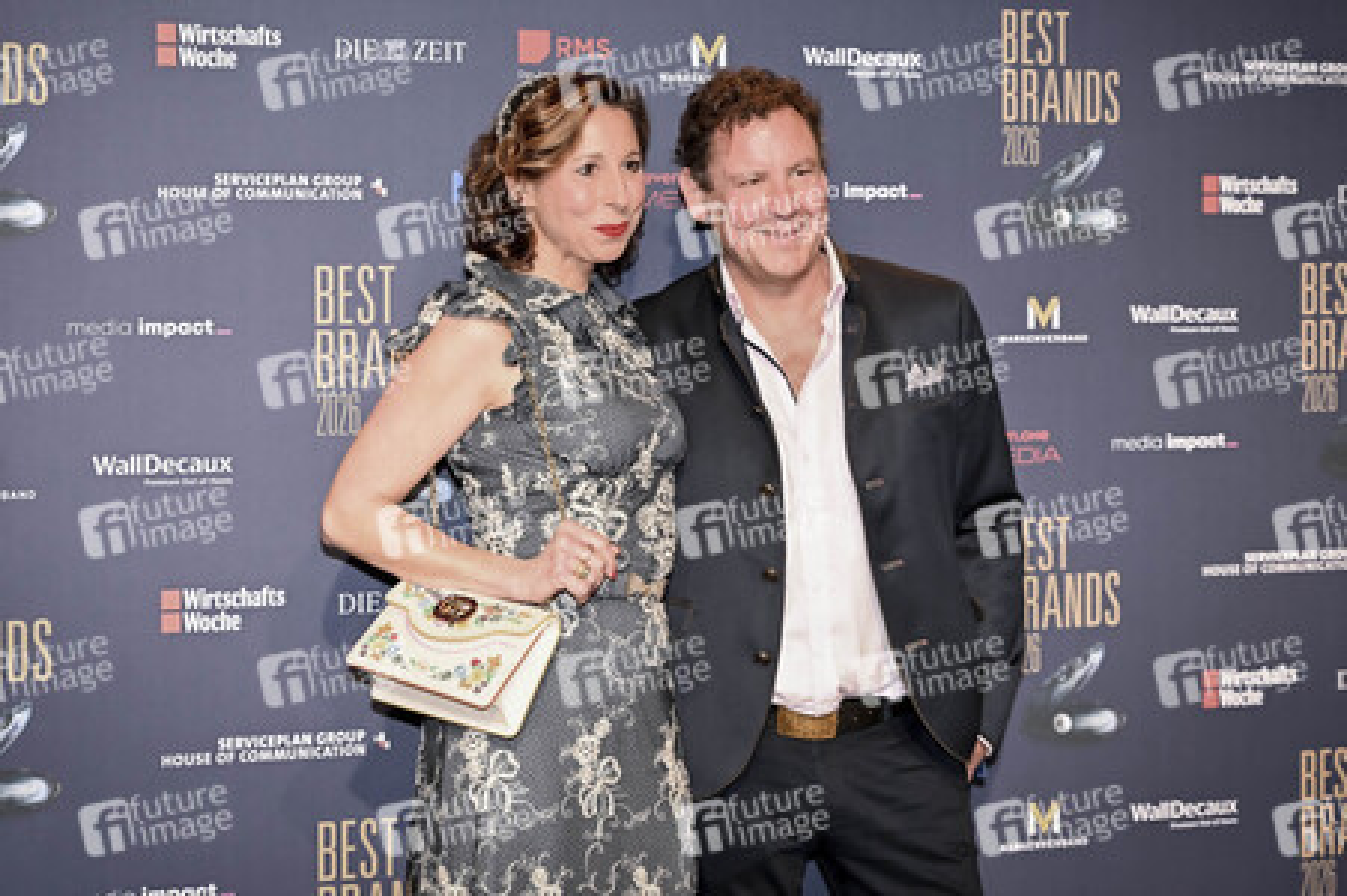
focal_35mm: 63
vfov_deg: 21.5
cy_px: 448
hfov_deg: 31.9
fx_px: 2355
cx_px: 674
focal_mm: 63
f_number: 3.5
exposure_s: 1/200
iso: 800
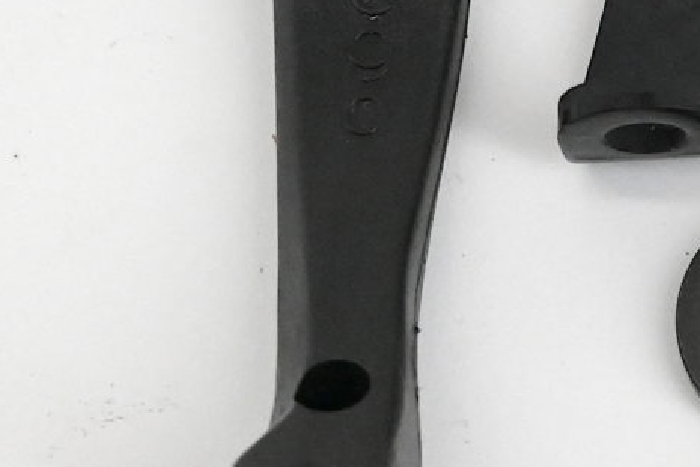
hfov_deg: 7.0
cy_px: 200
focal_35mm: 289
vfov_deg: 4.8
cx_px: 1149
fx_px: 5619
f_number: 13
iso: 10000
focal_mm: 70
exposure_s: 1/640
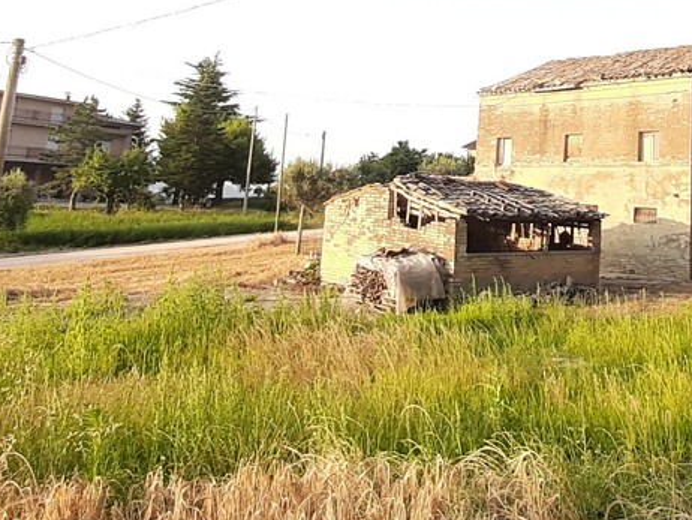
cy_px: 79
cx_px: 551
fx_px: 720
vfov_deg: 37.7
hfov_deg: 48.5
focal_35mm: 36
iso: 40
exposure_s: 1/154
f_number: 2.2
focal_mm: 1.42
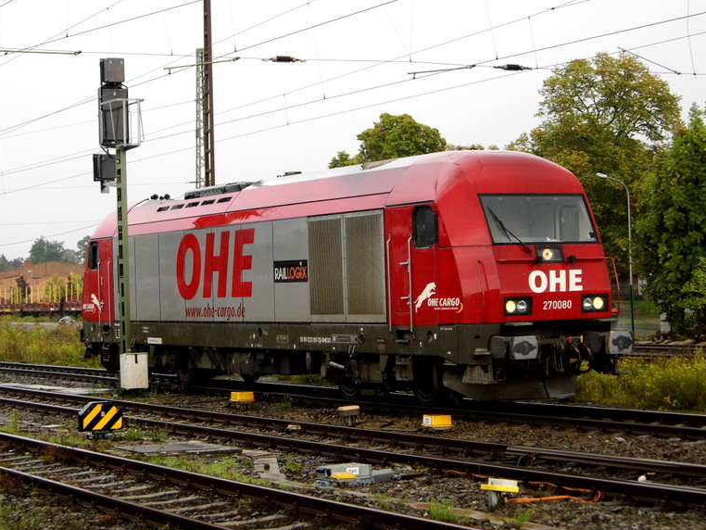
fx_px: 1734
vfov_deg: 17.4
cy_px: 255
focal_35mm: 85
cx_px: 358
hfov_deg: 23.0
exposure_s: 1/94
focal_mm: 14.6
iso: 100
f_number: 4.2
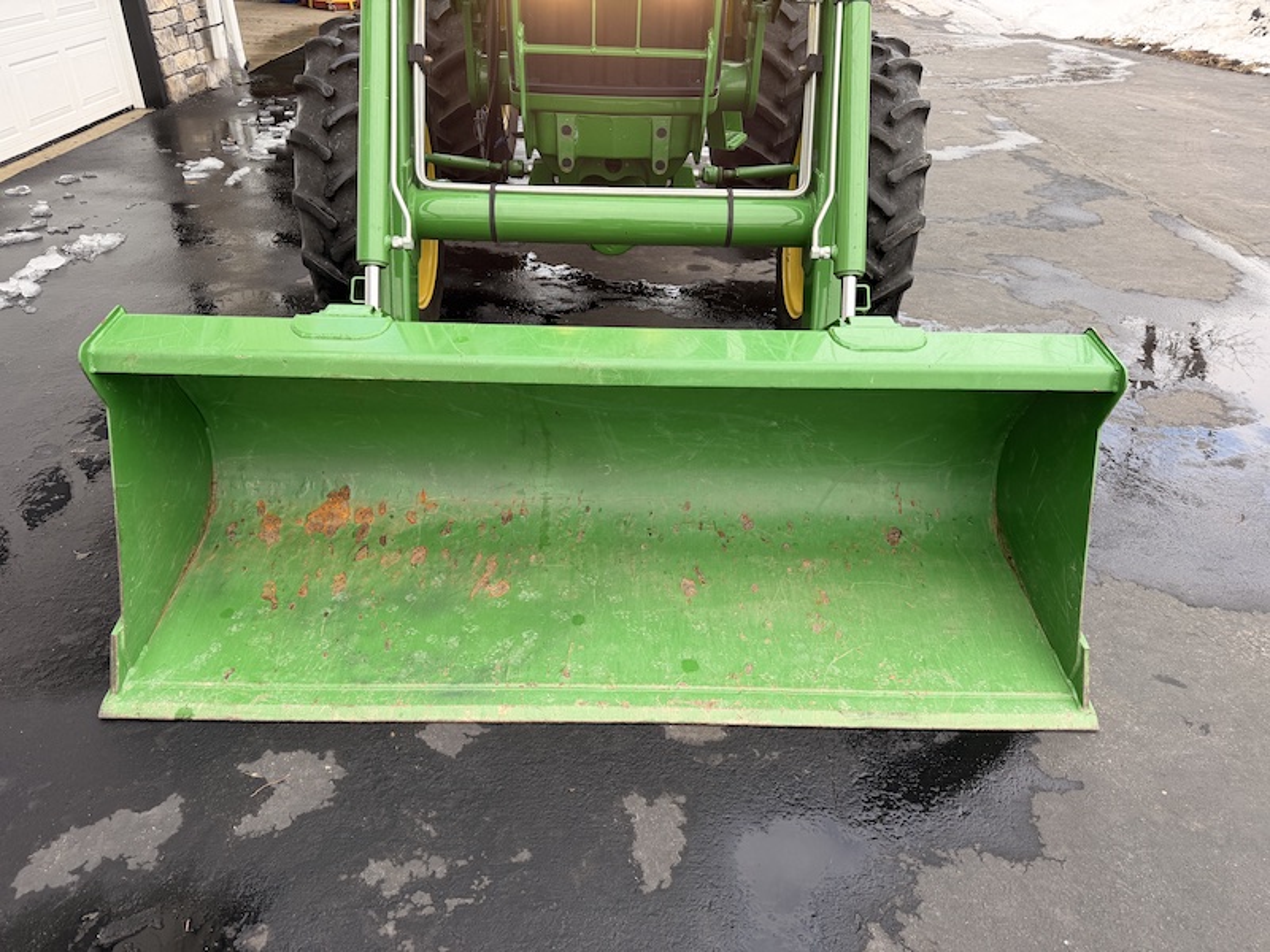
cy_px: 476
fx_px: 881
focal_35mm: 24
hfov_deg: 71.6
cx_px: 635
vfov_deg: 56.8
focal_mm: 6.76
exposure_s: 1/878
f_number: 1.78
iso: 100
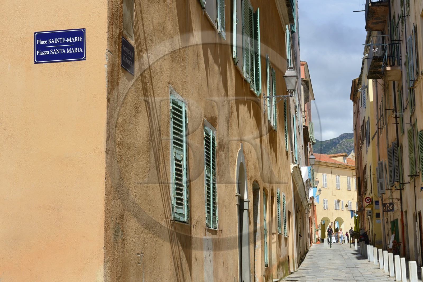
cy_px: 141
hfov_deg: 28.9
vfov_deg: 19.4
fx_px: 822
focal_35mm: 70
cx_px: 212
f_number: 18
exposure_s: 1/125
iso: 200
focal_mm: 70
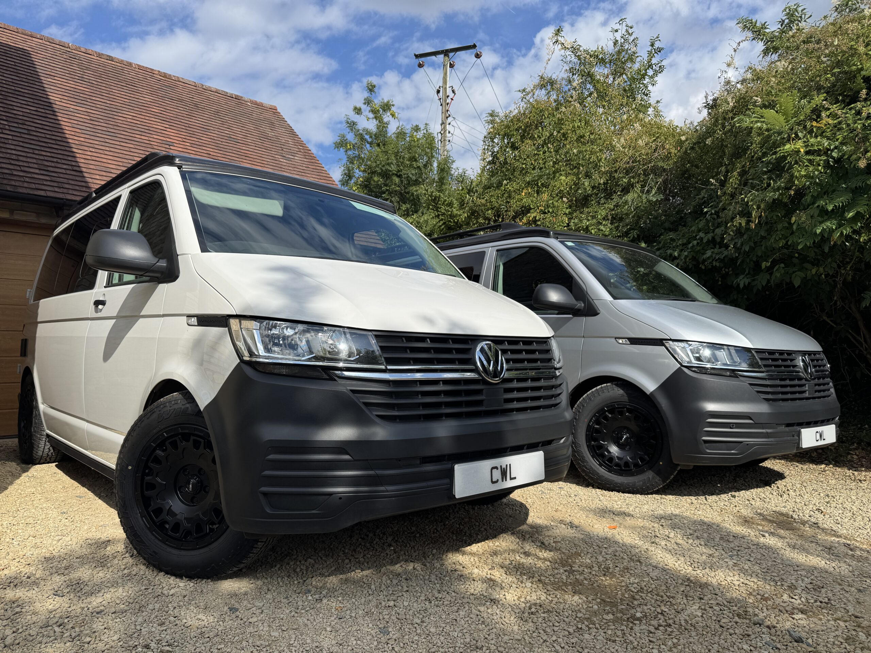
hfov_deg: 71.6
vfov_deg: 56.8
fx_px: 604
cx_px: 436
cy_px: 326
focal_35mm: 24
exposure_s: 1/4950
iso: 80
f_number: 1.78
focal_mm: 6.76
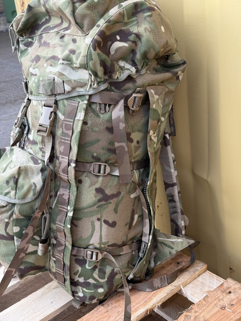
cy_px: 160
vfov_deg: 39.7
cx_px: 120
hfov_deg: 30.3
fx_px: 446
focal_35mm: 48
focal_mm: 6.76
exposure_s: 1/455
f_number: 1.78
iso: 100
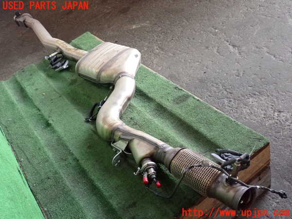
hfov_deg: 49.0
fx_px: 321
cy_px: 110
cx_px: 146
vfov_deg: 37.7
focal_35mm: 38
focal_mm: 6.83
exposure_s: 1/125
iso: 1250
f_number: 2.7
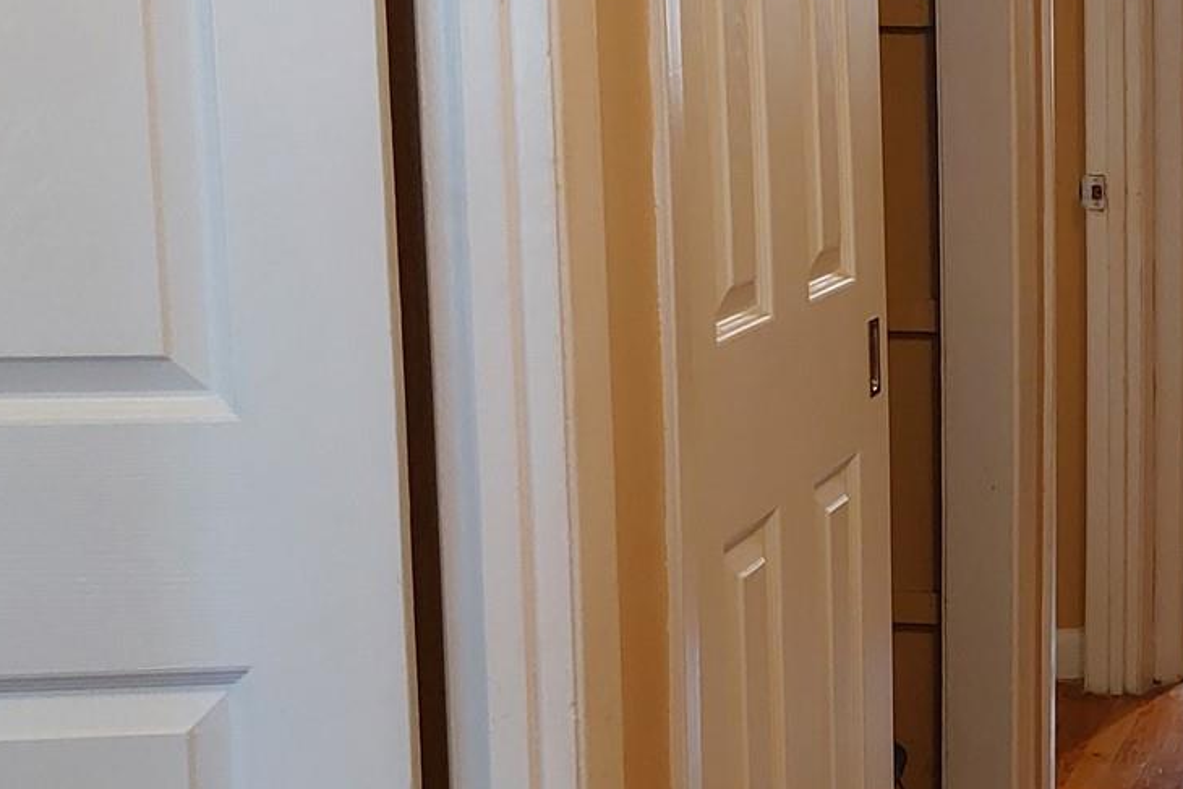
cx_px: 1305
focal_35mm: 70
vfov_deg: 19.5
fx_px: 2301
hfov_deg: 26.5
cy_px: 415
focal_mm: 5.23
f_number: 1.8
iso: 500
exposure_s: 1/60
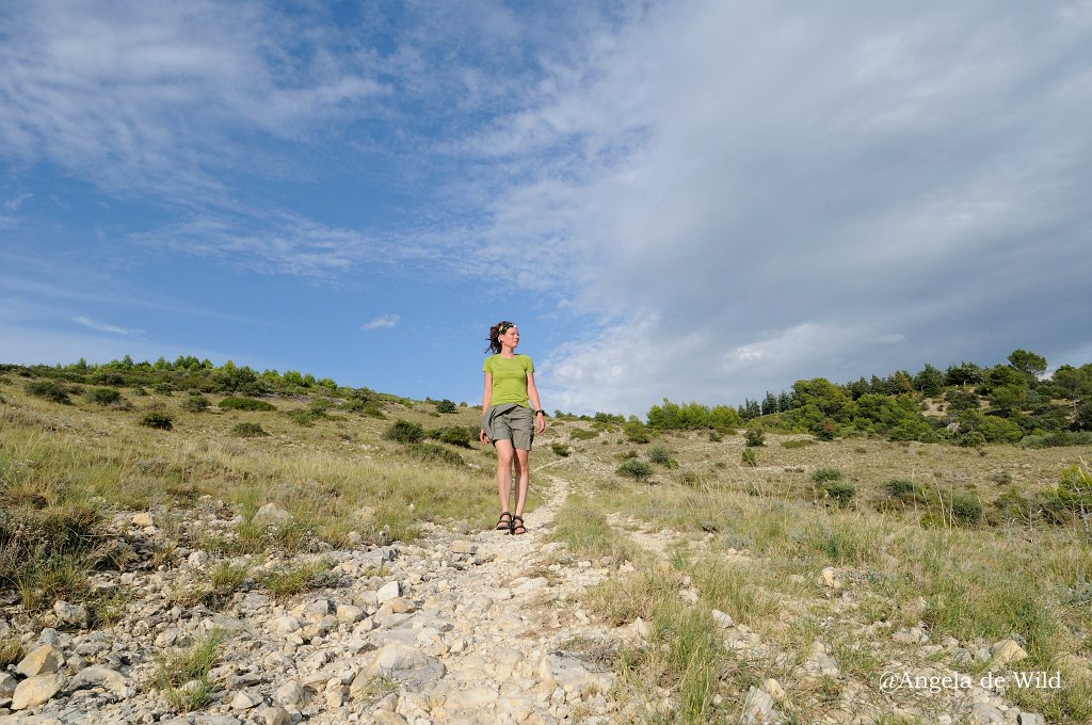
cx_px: 546
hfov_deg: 90.1
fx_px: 545
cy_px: 362
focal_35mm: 18
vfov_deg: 67.2
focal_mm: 12
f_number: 16
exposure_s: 1/200
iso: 200
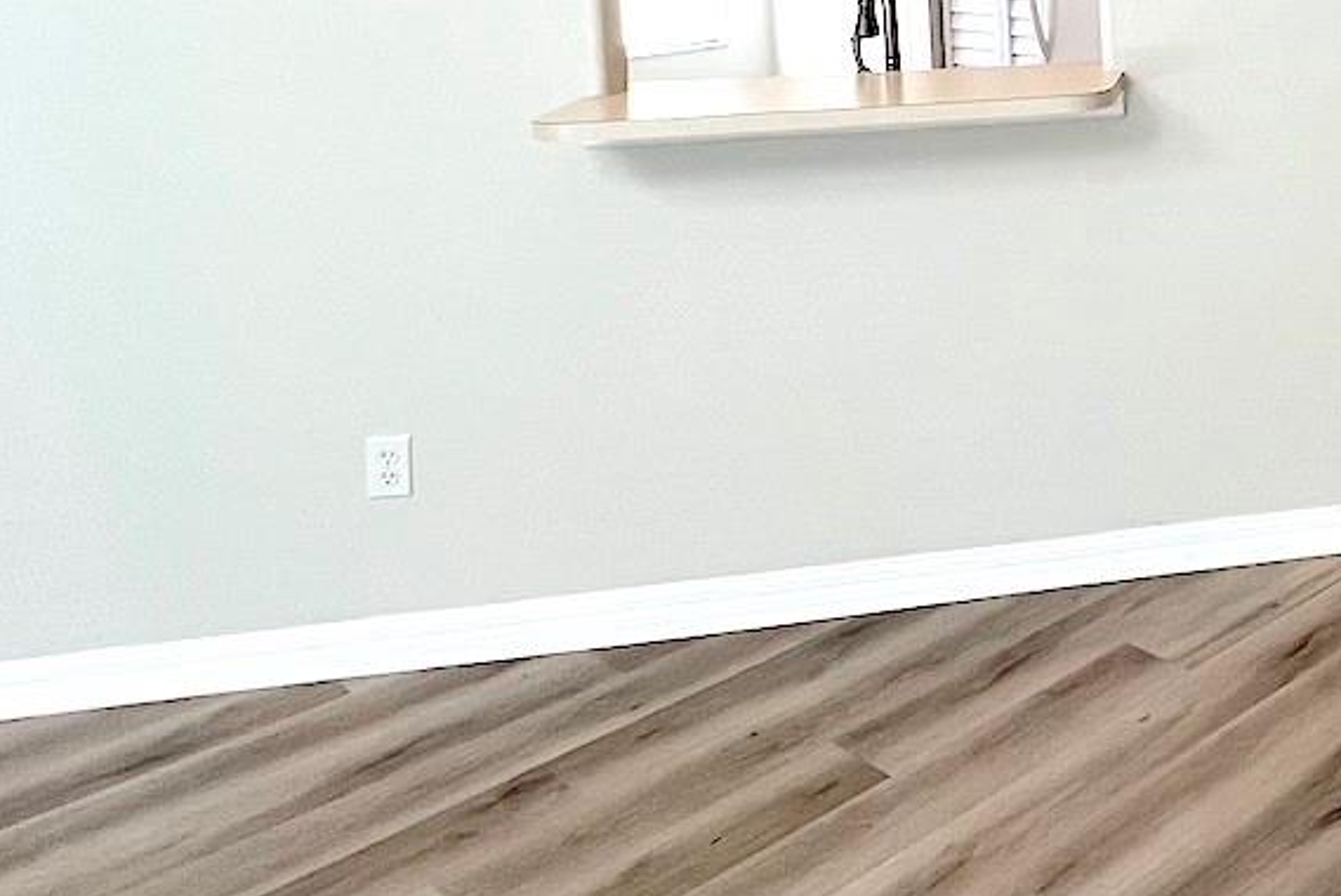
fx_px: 1416
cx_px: 1652
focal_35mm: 38
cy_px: -75
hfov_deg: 37.0
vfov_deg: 31.4
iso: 100
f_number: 1.8
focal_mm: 1.57
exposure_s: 1/120
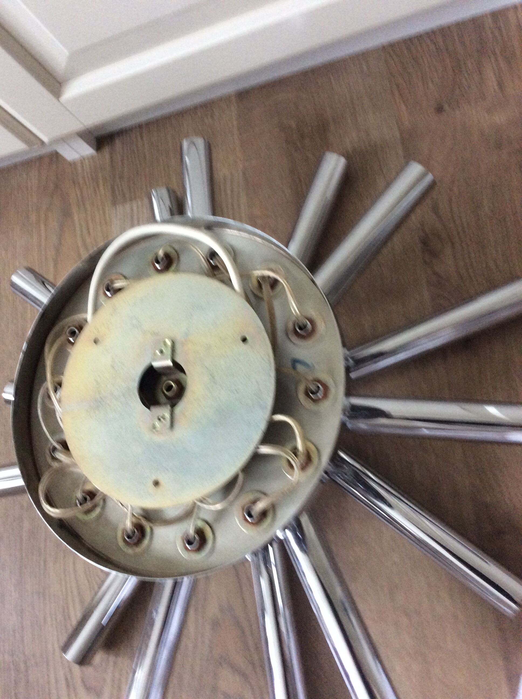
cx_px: 261
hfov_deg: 44.1
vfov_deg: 56.9
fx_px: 645
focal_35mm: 32
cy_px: 350
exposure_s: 1/25
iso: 200
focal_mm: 3.3
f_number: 2.4
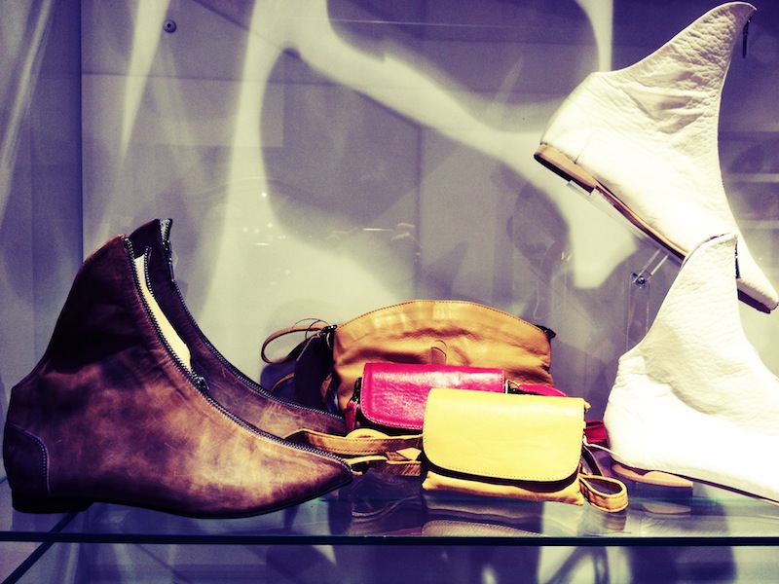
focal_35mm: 35
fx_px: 788
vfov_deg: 40.7
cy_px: 292
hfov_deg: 52.6
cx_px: 390
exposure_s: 1/40
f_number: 2.4
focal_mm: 4.28
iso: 50
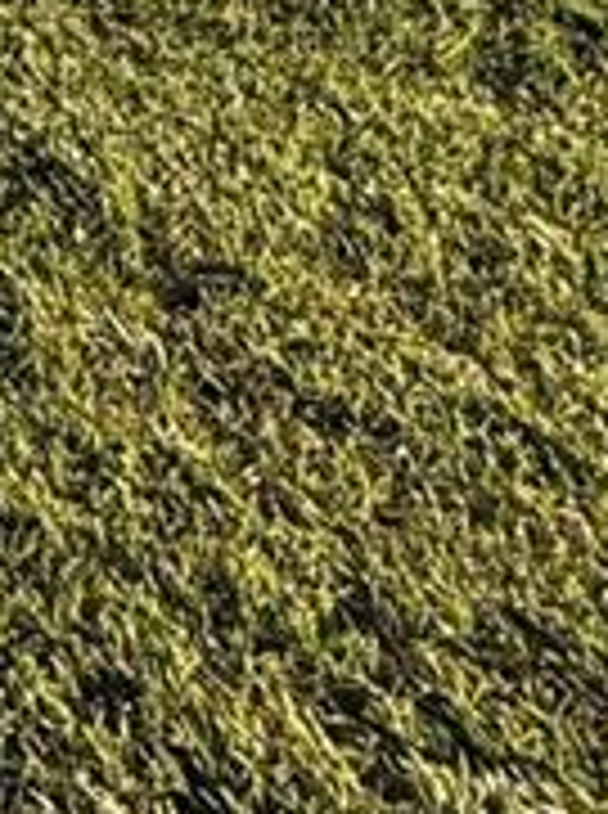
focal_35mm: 93
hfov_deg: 10.3
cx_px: -1311
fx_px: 2186
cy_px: -949
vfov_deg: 15.4
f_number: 2.2
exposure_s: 1/1050
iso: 50
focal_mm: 2.22
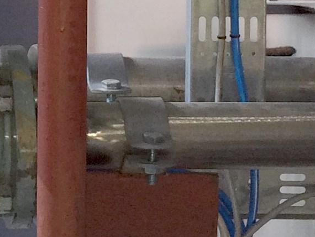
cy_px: -139
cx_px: -191
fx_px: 1511
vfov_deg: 8.7
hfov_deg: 11.3
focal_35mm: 166
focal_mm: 4.15
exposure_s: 1/30
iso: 80
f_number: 2.2
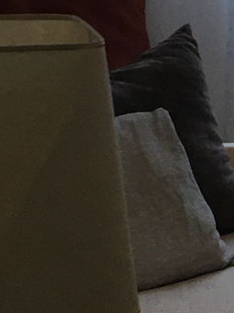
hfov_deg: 7.8
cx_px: 477
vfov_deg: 10.9
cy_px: 182
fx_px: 1633
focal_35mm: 181
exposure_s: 1/17
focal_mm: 4.15
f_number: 2.2
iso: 32
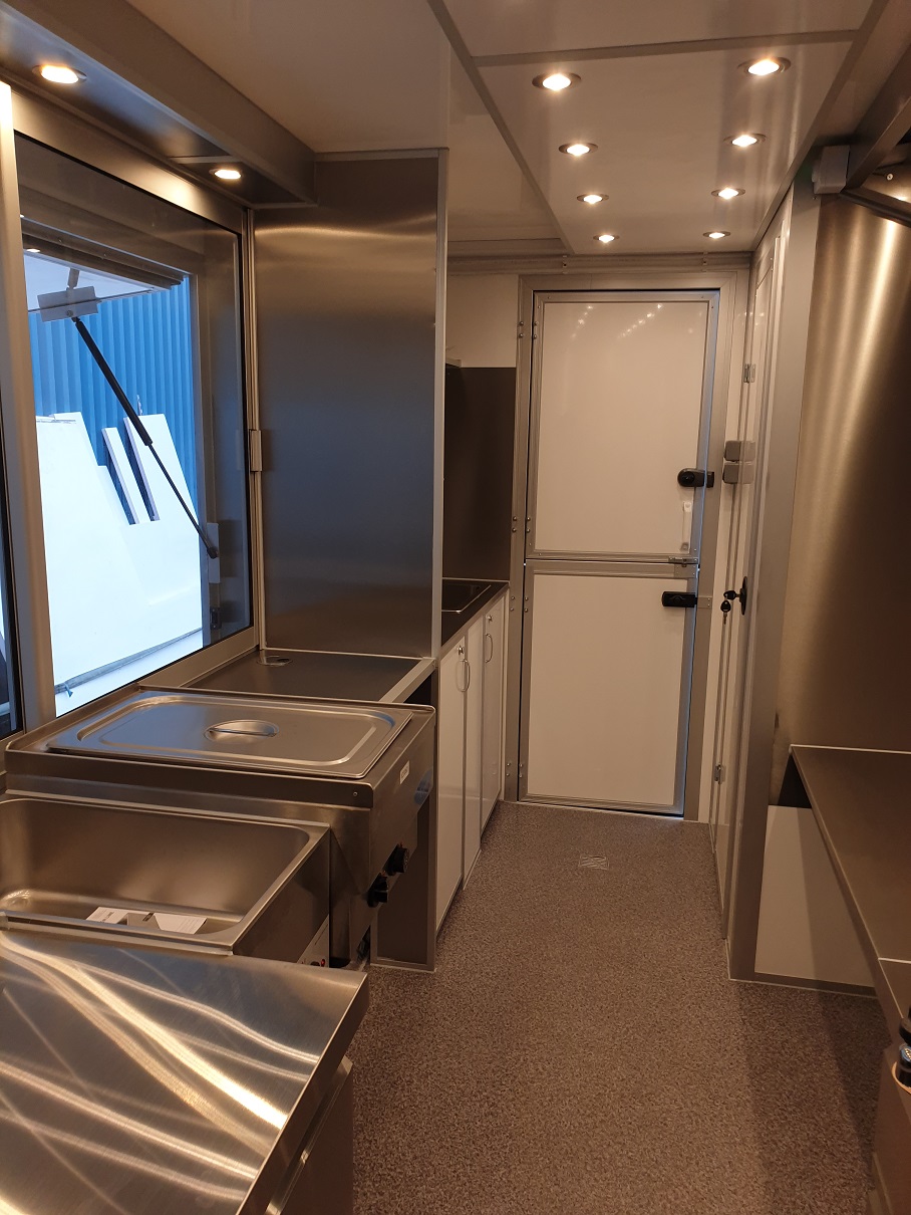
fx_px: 912
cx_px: 456
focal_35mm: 26
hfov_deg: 53.1
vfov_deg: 67.3
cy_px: 608
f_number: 2.4
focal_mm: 4.3
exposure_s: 1/100
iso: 64
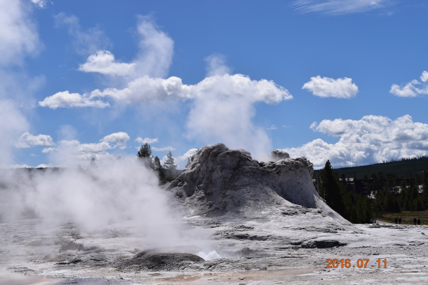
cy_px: 142
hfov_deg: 31.9
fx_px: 749
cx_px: 214
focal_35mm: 63
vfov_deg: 21.6
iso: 200
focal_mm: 42
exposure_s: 1/640
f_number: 13
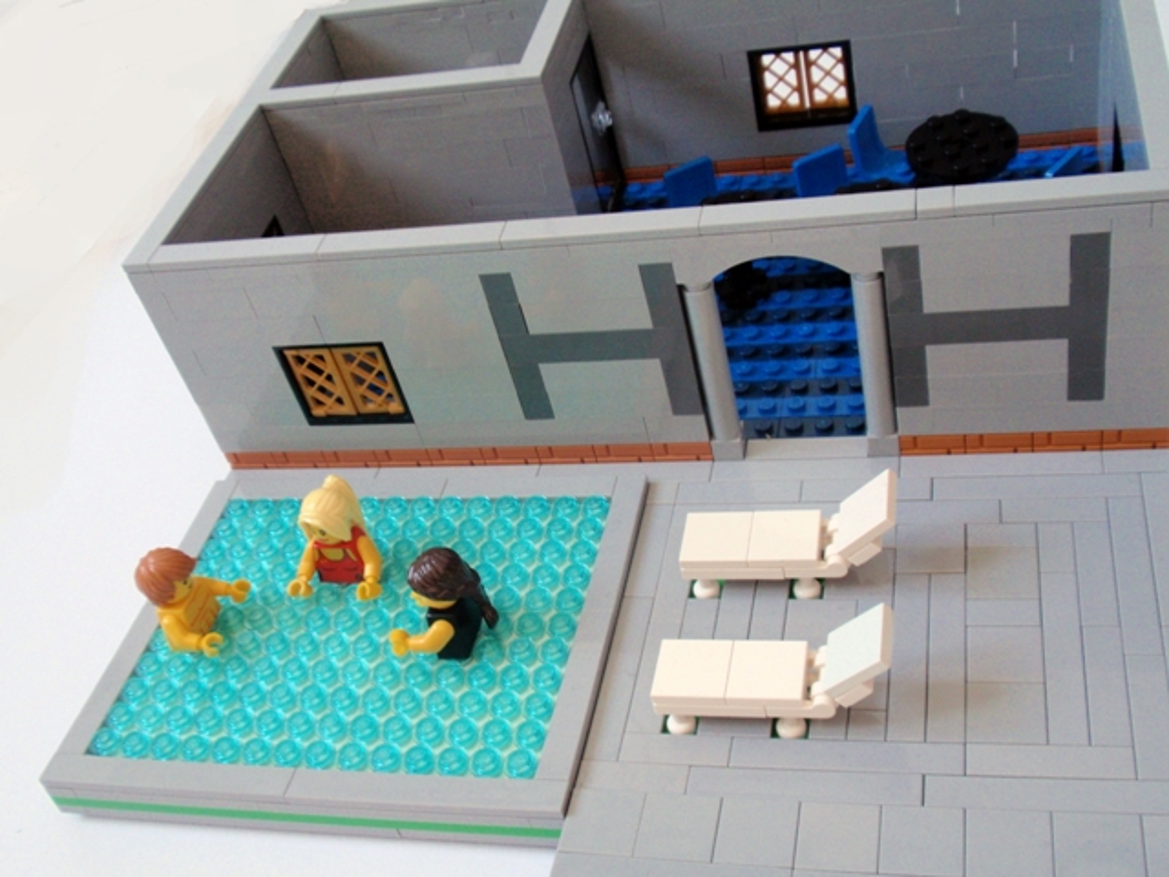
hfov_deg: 45.8
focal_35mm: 41
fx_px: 1385
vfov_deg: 35.1
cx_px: 584
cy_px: 438
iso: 200
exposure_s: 1/15
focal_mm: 7.22
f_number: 3.7
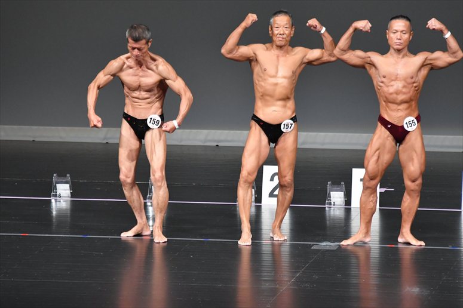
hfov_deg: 6.5
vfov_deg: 4.4
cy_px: 154
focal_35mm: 315
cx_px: 232
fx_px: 4049
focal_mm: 210
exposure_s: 1/400
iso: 5000
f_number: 5.6
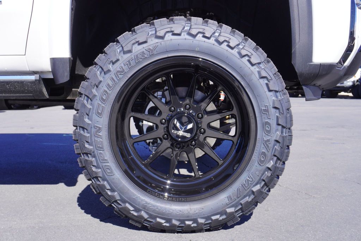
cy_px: 120
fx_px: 391
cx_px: 180
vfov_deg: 34.3
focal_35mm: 39
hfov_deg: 49.5
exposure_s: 1/160
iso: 100
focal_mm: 26
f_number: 7.1
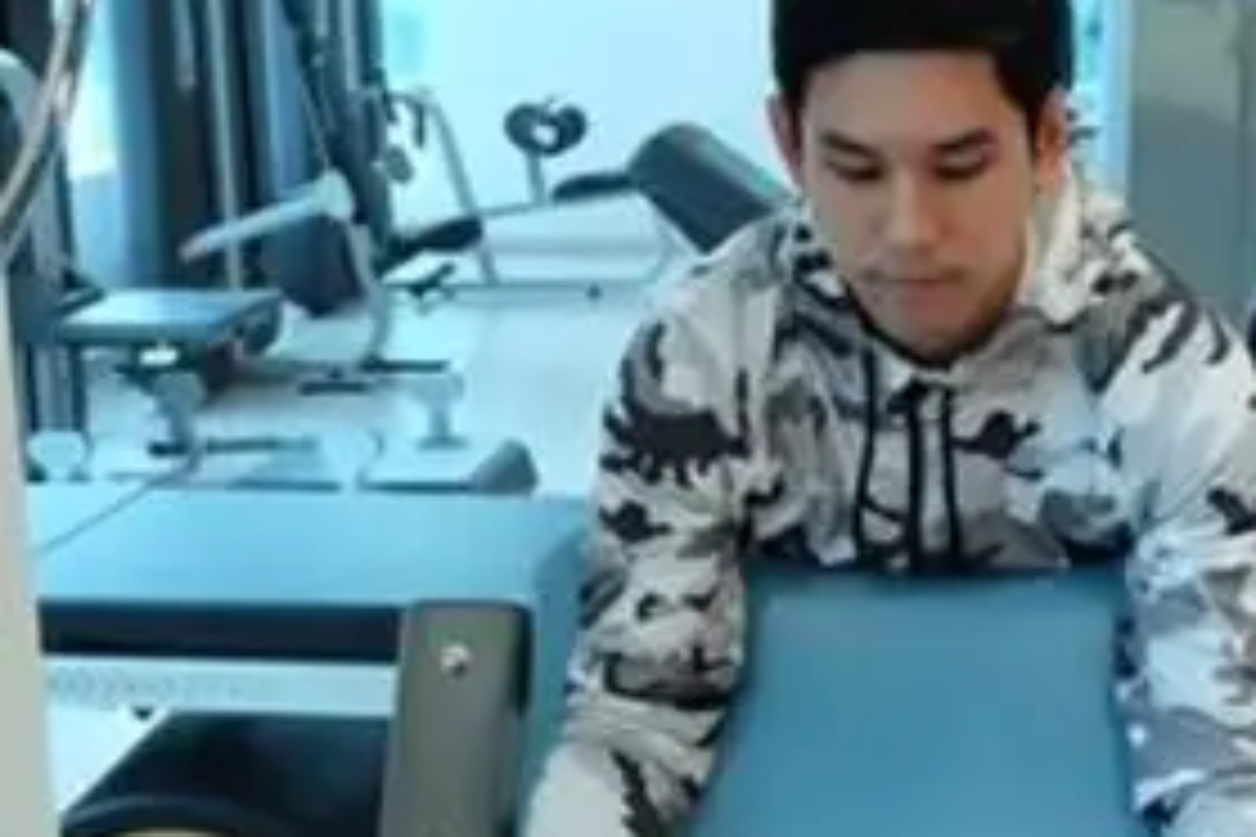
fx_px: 2337
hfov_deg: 30.0
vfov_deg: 20.2
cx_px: 774
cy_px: 612
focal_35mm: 67
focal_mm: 16
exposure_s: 1/60
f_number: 4
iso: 2000
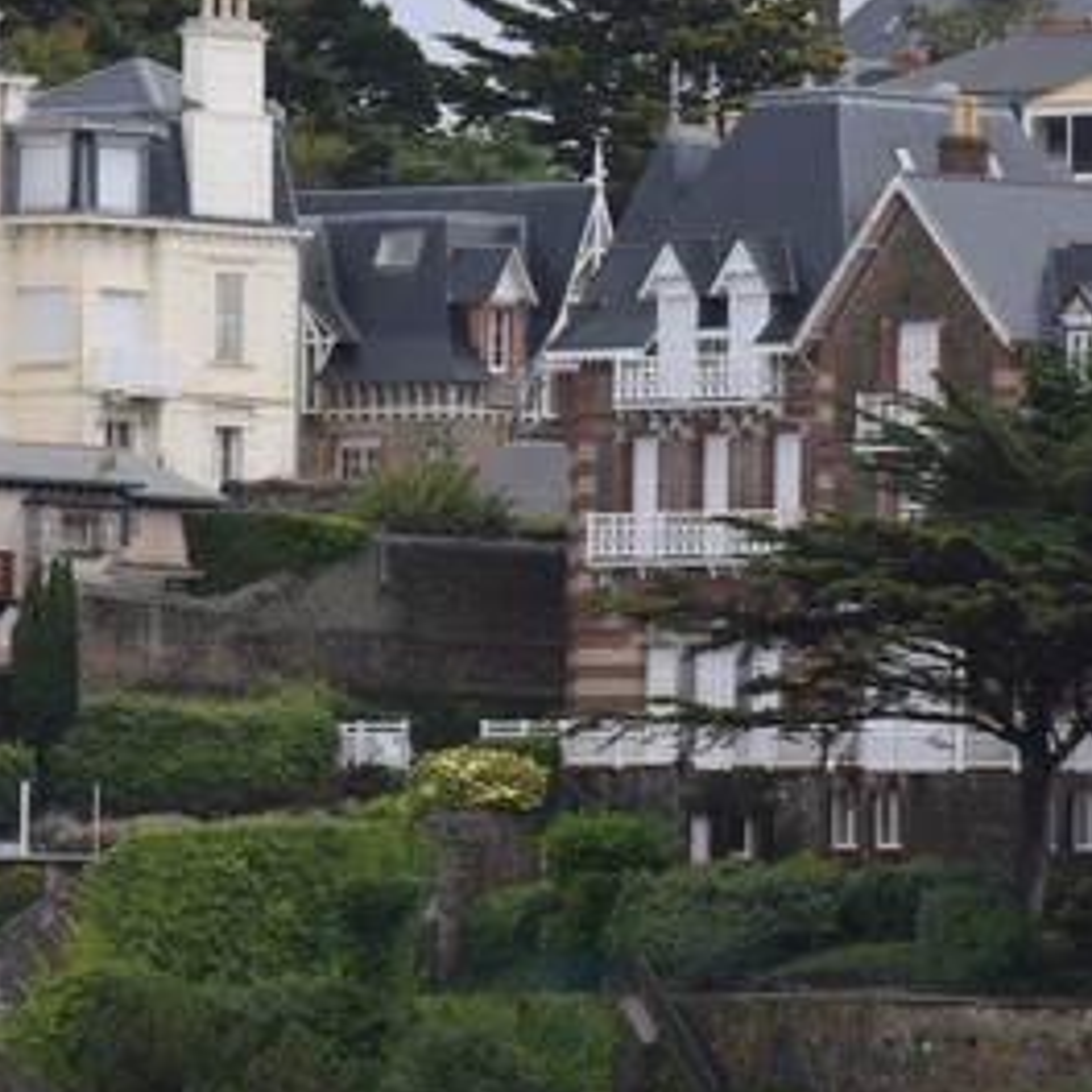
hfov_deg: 3.2
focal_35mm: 540
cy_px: 358
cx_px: 447
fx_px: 19273
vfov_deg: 3.2
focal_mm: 140
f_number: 5.6
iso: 400
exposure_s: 1/1250
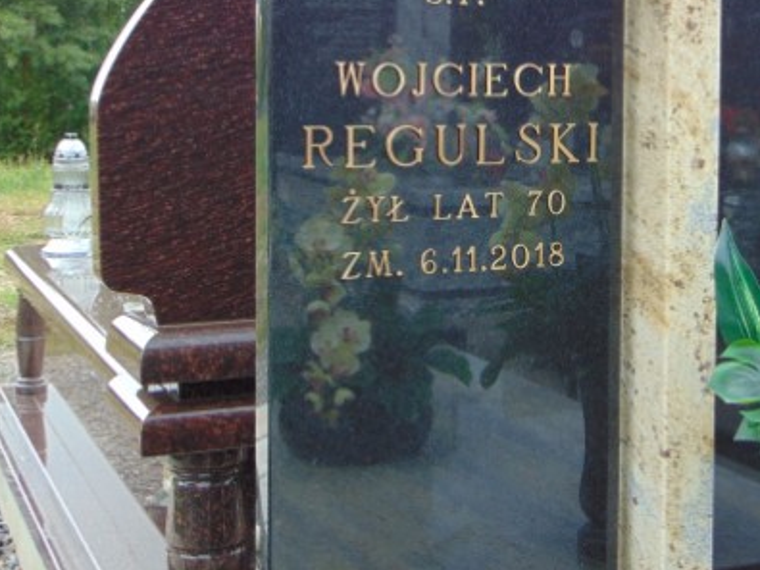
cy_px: 141
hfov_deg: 28.1
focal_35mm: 68
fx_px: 1492
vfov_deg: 21.4
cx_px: 577
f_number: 3.3
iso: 80
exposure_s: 1/250
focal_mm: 7.6
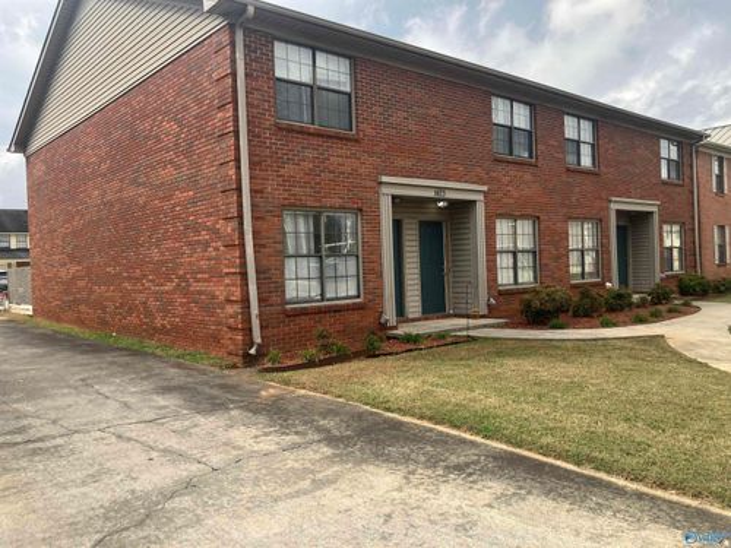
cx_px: 366
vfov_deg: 49.7
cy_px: 274
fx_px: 591
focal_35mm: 28
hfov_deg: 63.4
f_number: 1.8
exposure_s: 1/899
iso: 32
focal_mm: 3.99
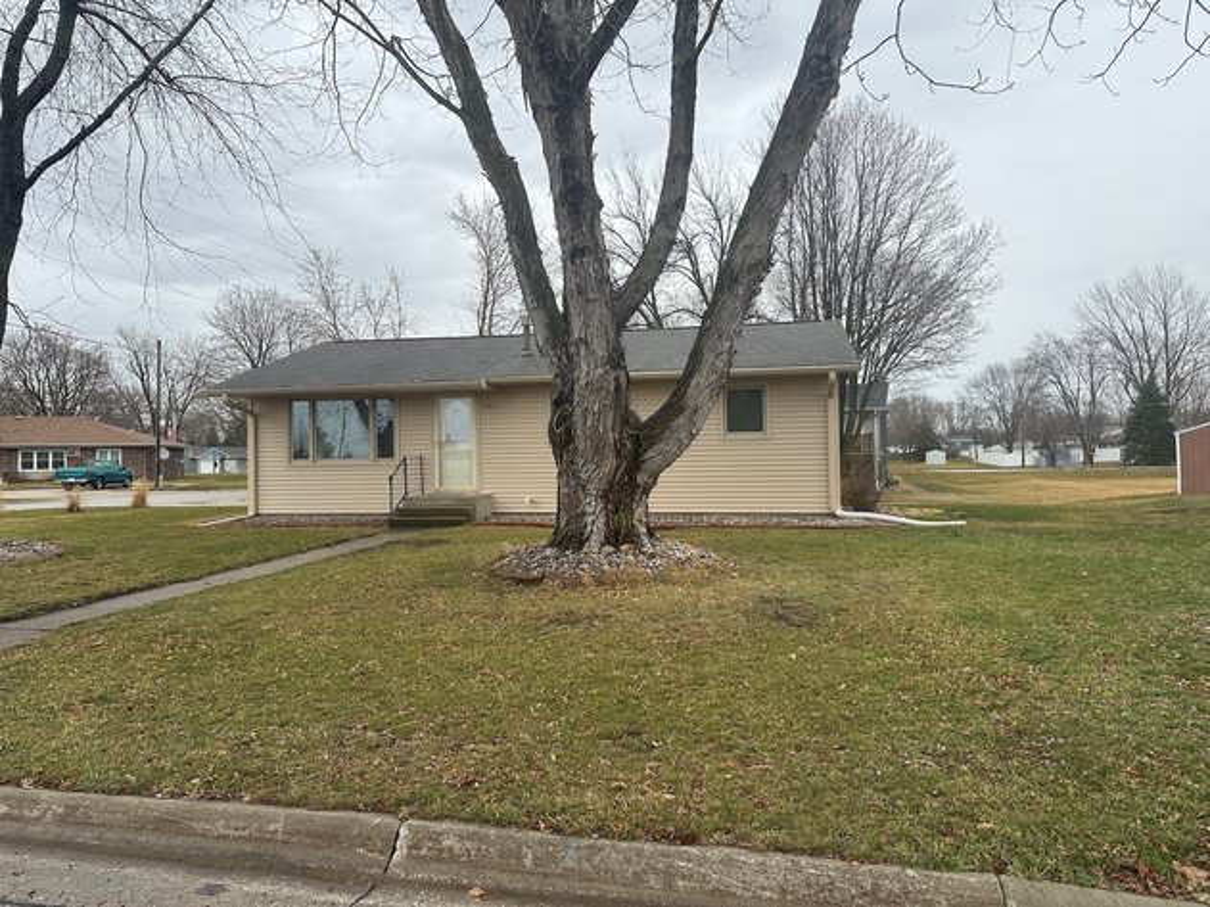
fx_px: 839
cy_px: 454
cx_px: 605
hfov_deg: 71.6
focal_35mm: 24
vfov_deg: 56.8
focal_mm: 6.86
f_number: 1.78
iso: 80
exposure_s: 1/1393
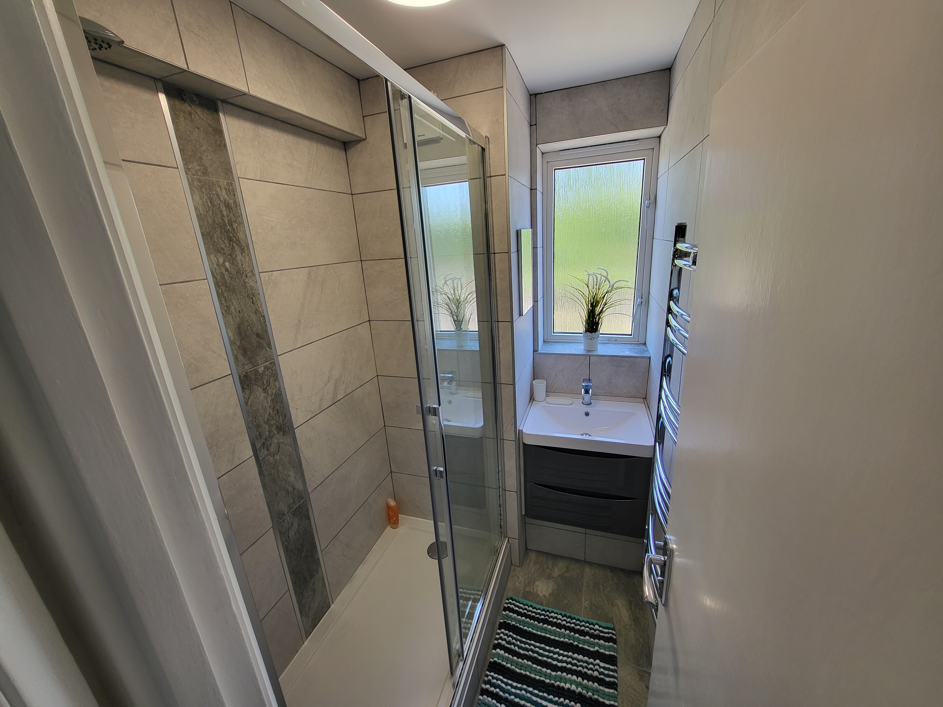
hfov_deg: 106.2
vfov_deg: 89.9
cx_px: 472
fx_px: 354
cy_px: 354
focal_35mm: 13
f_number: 2.2
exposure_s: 1/50
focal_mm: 1.74
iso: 40
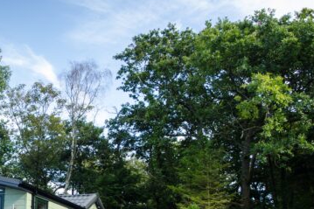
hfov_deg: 38.5
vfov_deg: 28.5
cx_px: 9
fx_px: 401
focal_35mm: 46
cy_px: 171
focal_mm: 15
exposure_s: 1/60
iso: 100
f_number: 8
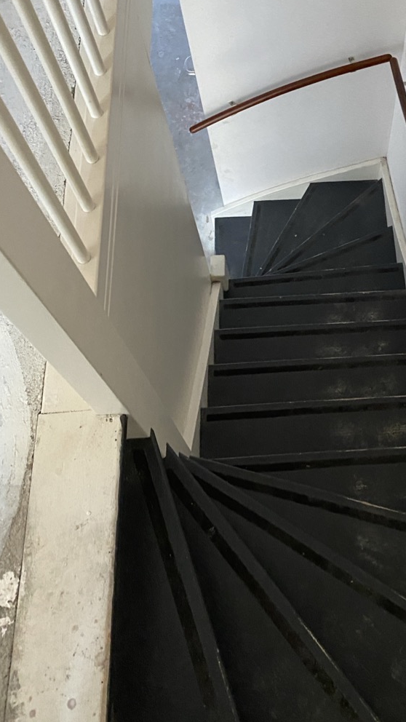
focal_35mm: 39
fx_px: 746
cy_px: 277
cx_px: 348
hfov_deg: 29.4
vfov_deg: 51.1
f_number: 1.8
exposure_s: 1/58
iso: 500
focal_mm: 4.25
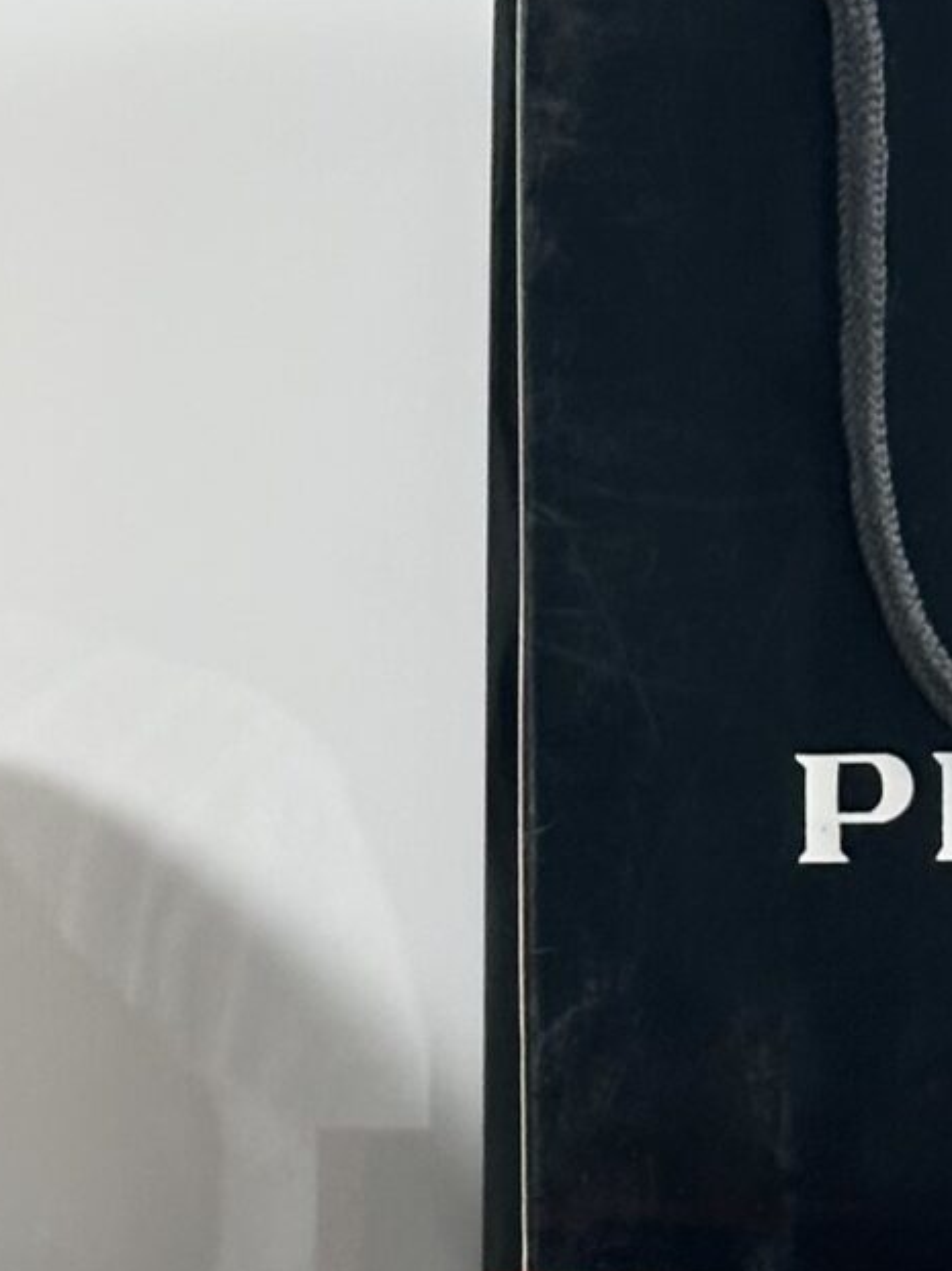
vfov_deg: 10.0
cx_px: -94
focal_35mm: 198
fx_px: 7268
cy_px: 823
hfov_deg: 7.4
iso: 125
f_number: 1.78
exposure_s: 1/100
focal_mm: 6.86
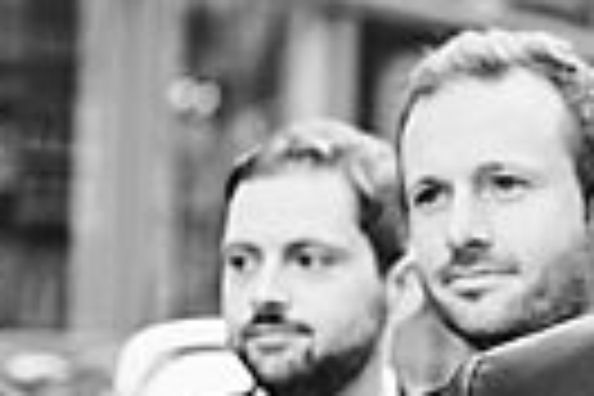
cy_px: 758
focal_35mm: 356
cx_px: 1256
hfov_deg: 5.6
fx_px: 5874
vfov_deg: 3.8
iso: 400
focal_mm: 50
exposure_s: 1/1600
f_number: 2.5
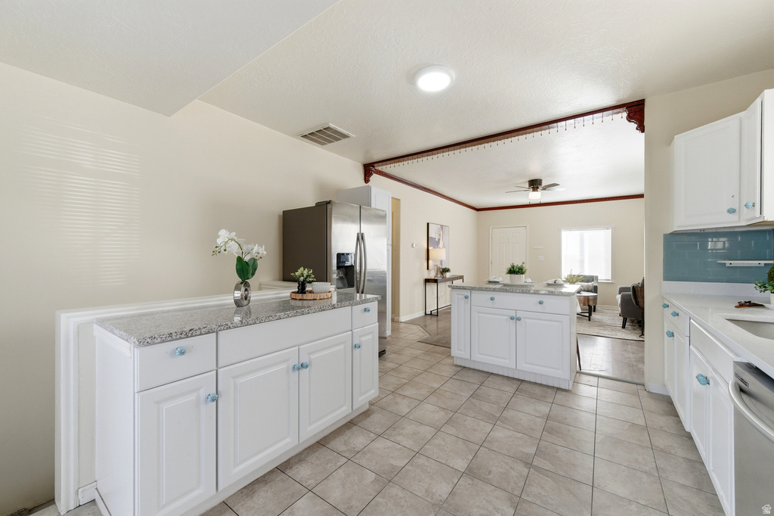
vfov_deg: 81.2
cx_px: 387
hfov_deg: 104.3
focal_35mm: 14
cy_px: 258
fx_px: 301
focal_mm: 14
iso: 800
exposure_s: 1/2000
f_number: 8
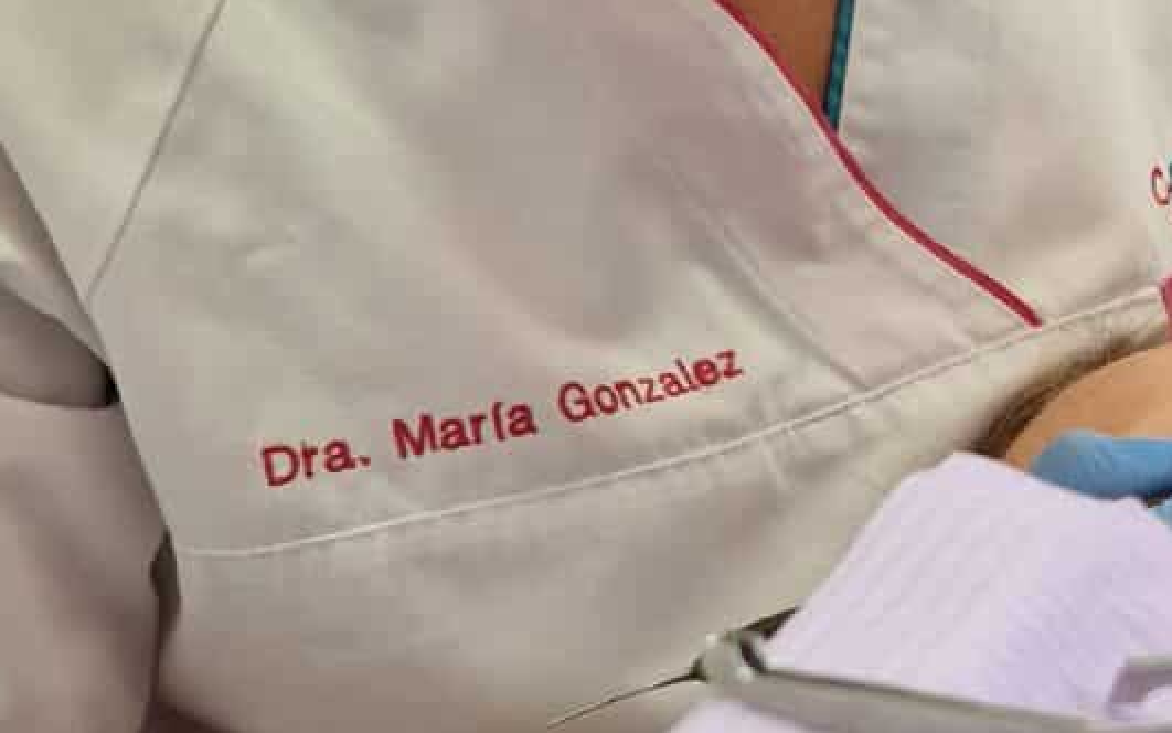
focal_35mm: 94
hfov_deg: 21.3
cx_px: 1183
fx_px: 3003
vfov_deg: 13.9
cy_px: 314
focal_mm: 5.4
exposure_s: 1/180
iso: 160
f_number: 1.8
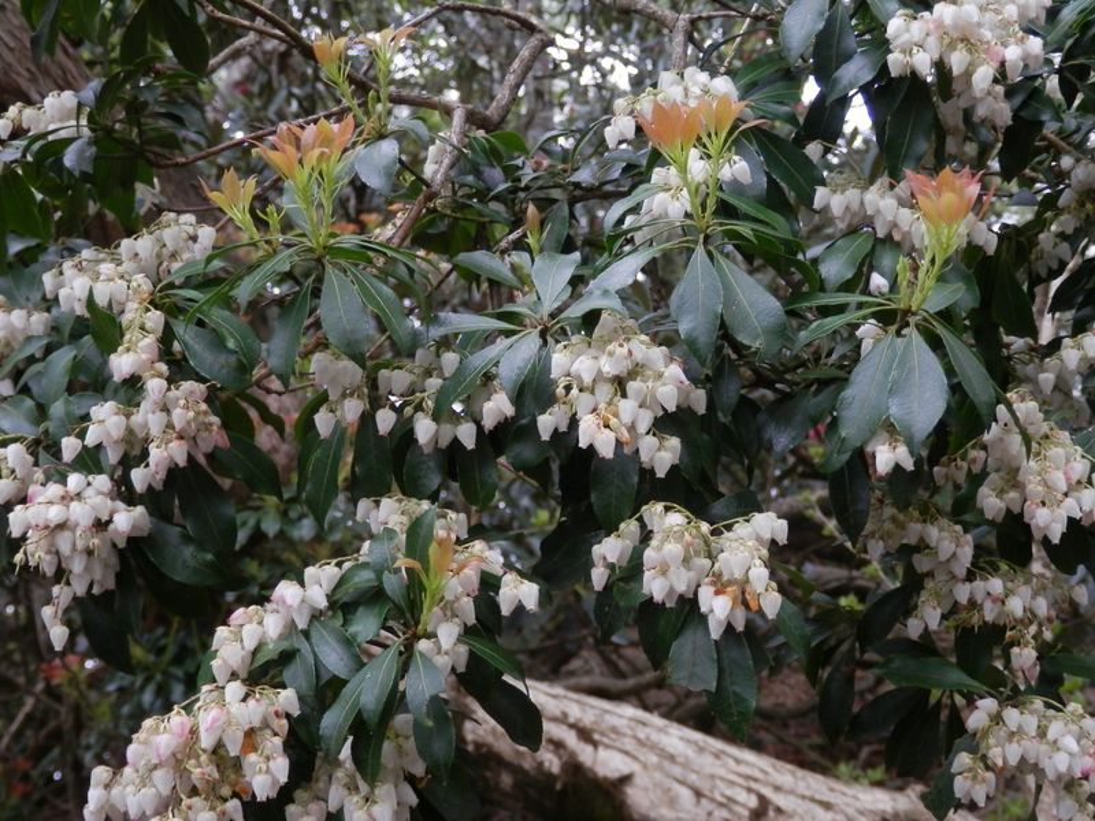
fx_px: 1550
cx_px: 548
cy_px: 410
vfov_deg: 29.7
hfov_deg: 38.9
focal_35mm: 49
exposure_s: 1/80
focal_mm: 8.9
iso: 200
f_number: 4
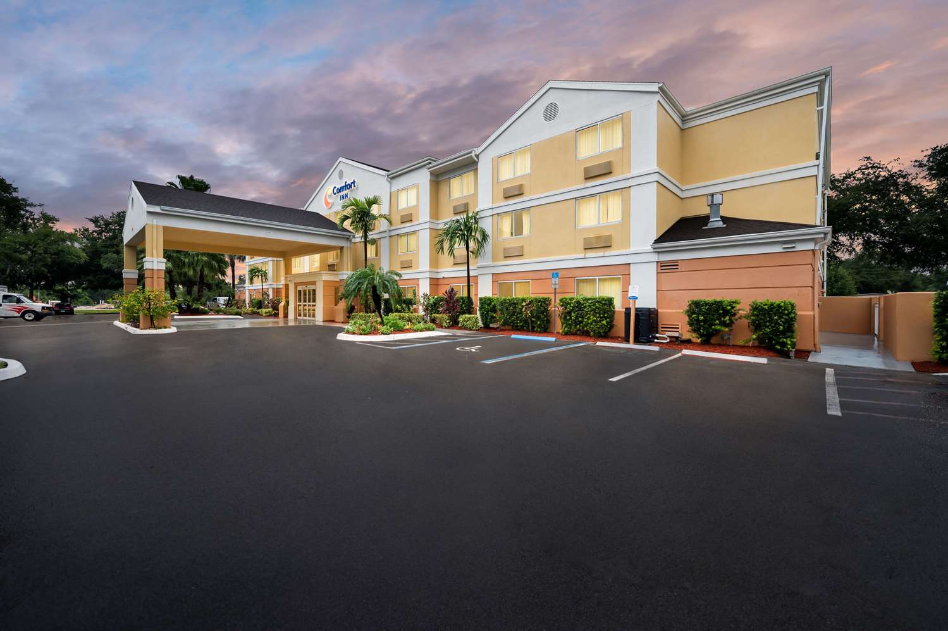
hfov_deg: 104.3
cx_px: 474
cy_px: 316
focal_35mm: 14
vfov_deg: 81.1
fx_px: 368
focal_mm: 14
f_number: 8
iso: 250
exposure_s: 1/125
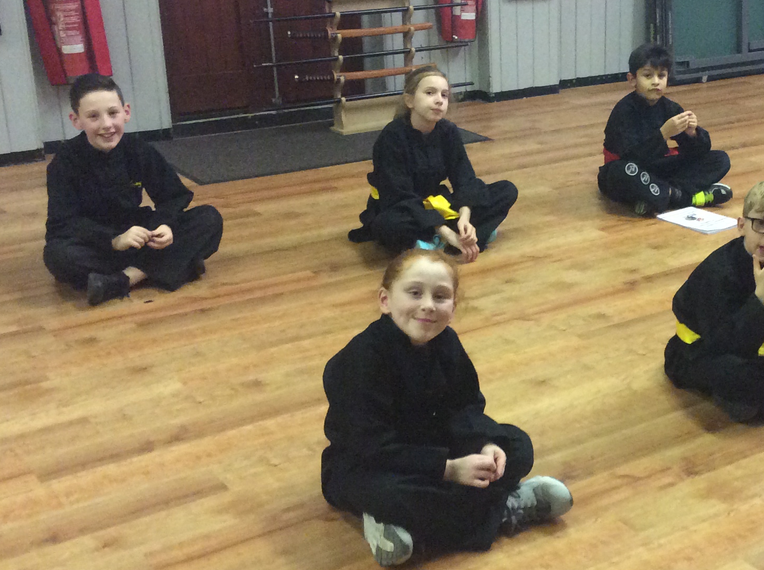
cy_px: 288
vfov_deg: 25.6
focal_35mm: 57
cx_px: 549
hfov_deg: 33.3
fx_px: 1256
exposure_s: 1/25
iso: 250
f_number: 2.4
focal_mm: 3.3
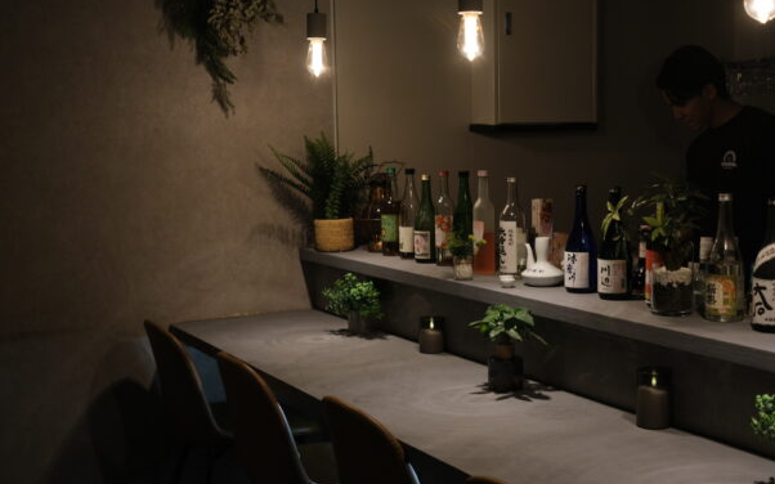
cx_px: 422
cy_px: 250
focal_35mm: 50
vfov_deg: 25.8
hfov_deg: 40.3
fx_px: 1056
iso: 640
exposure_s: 1/25
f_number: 2.8
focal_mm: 27
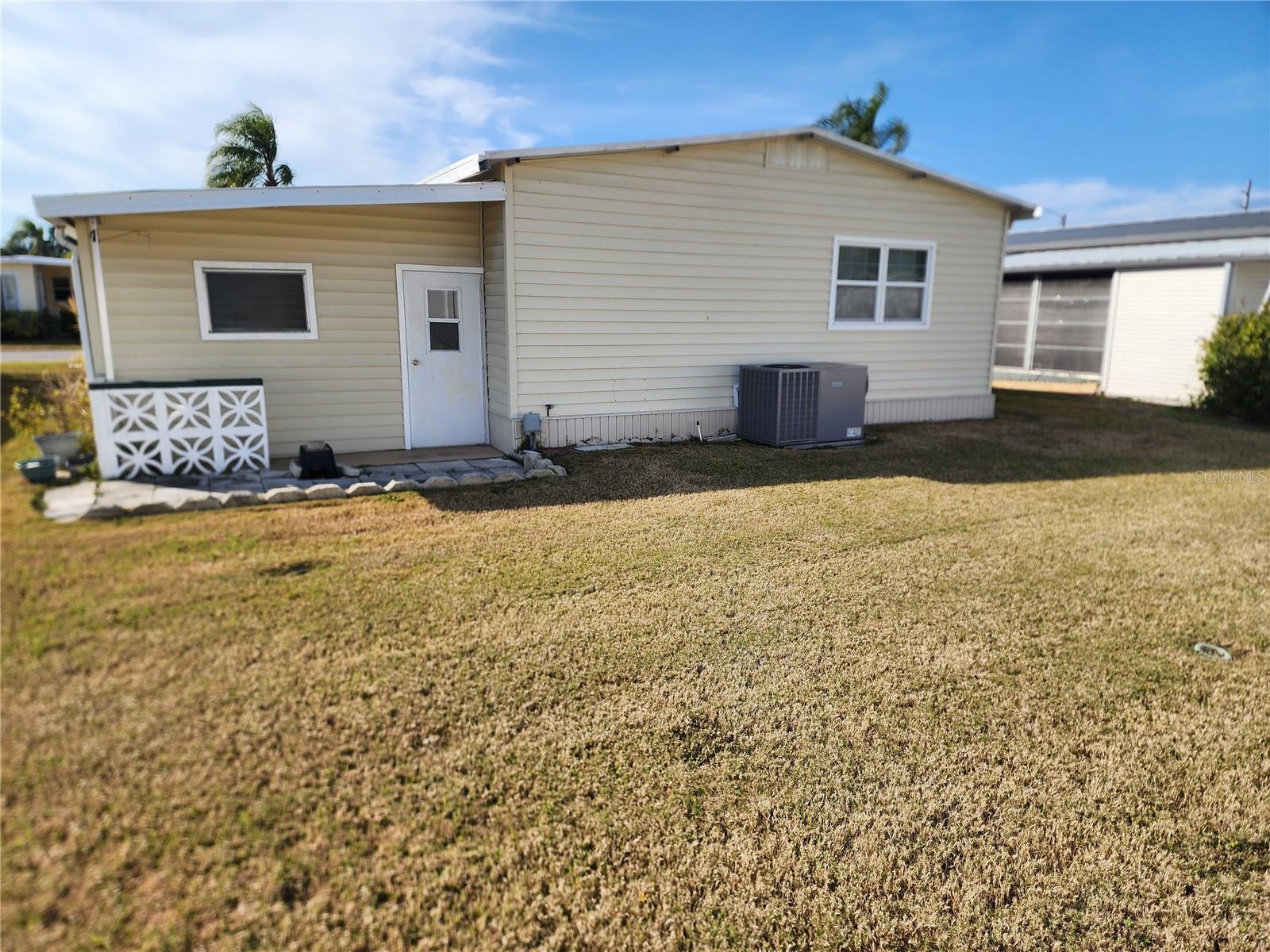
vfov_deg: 58.9
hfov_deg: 73.9
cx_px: 635
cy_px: 476
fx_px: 844
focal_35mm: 23
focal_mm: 6.4
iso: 12
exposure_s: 1/1053
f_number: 1.8
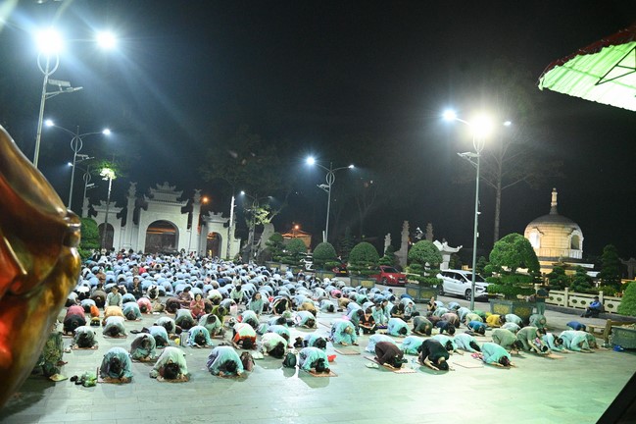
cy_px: 212
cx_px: 318
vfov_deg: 46.4
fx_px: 494
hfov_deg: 65.5
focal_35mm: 28
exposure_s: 1/125
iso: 16000
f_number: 4.5
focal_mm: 28
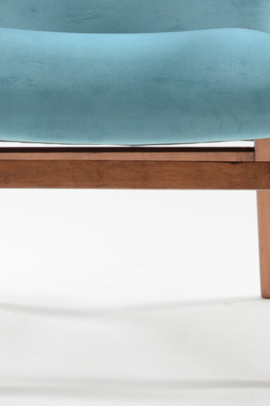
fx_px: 2003
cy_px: -5
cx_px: 112
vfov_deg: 11.4
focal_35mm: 178
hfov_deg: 7.7
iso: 800
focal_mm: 38
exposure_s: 1/60
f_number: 4.5
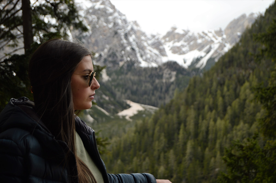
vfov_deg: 19.7
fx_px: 528
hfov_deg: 29.3
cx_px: 138
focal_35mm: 69
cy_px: 92
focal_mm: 46
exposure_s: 1/100
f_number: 5.3
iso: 100
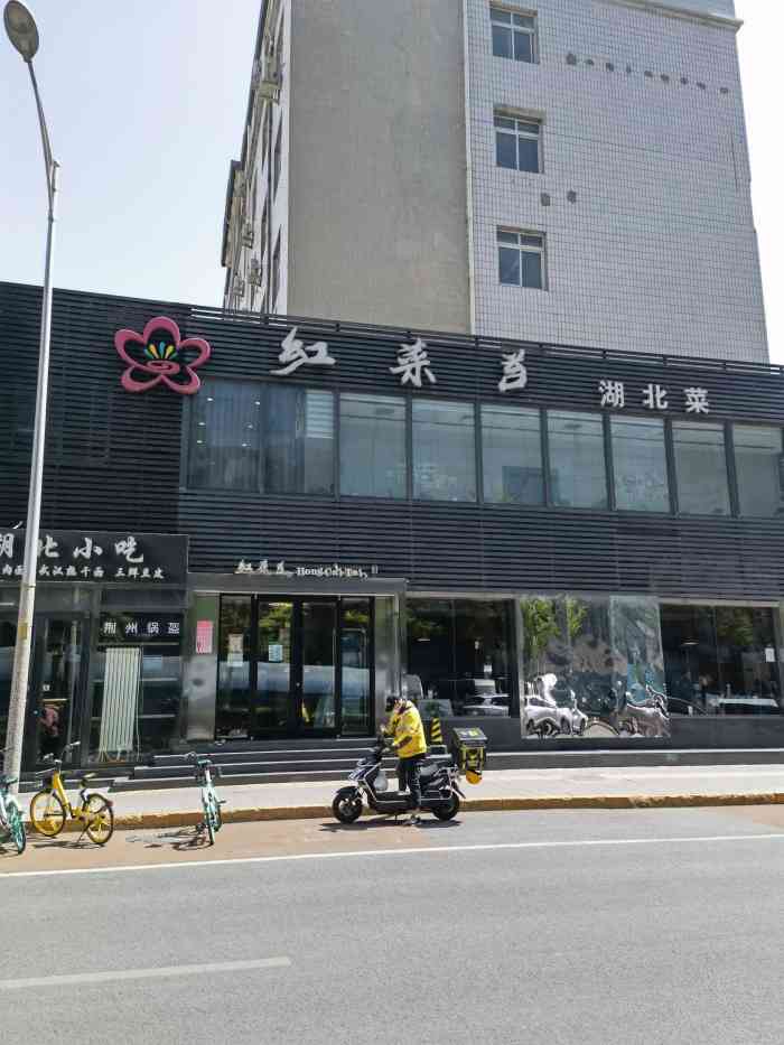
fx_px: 815
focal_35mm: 27
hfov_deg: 51.4
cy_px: 522
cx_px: 392
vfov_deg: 65.3
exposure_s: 1/1429
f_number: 1.9
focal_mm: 6.67
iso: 50
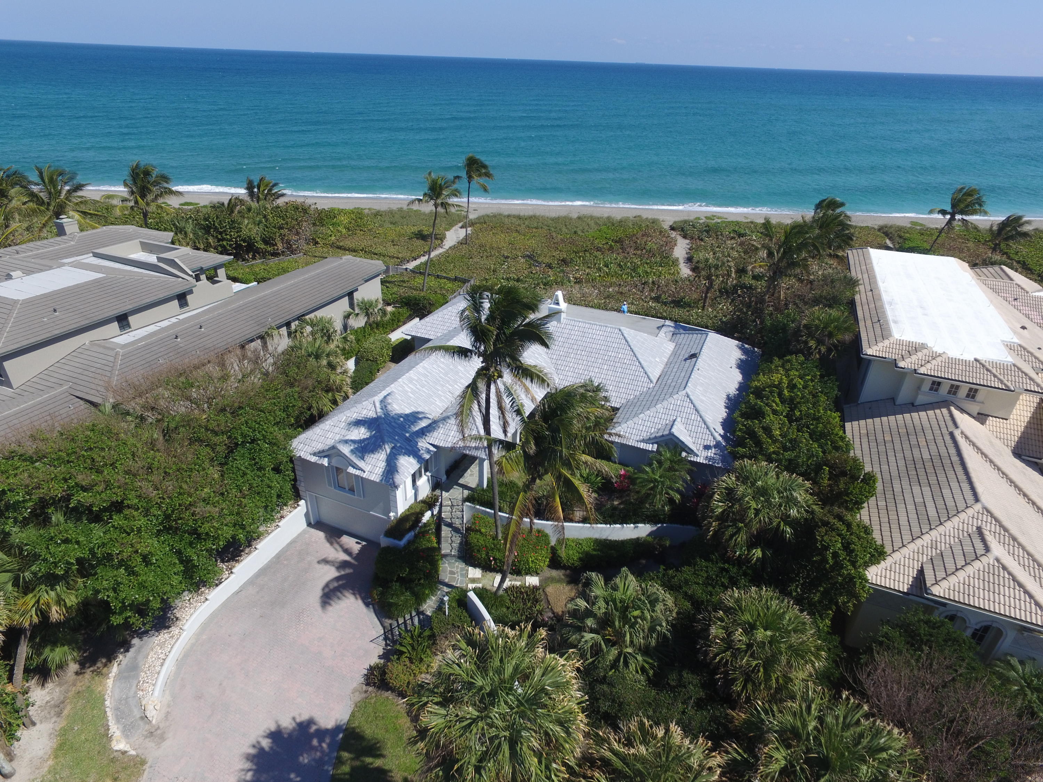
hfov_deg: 81.7
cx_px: 522
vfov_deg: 66.0
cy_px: 391
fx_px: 603
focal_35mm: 20
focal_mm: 3.61
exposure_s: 1/1287
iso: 100
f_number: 2.8
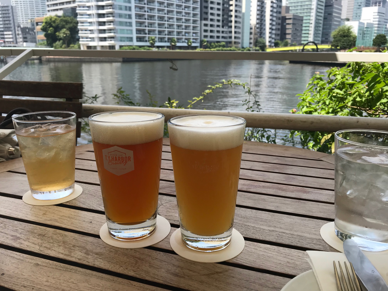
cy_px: 146
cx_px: 194
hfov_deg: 63.4
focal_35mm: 28
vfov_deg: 49.7
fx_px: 314
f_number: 1.8
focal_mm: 3.99
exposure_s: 1/921
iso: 20
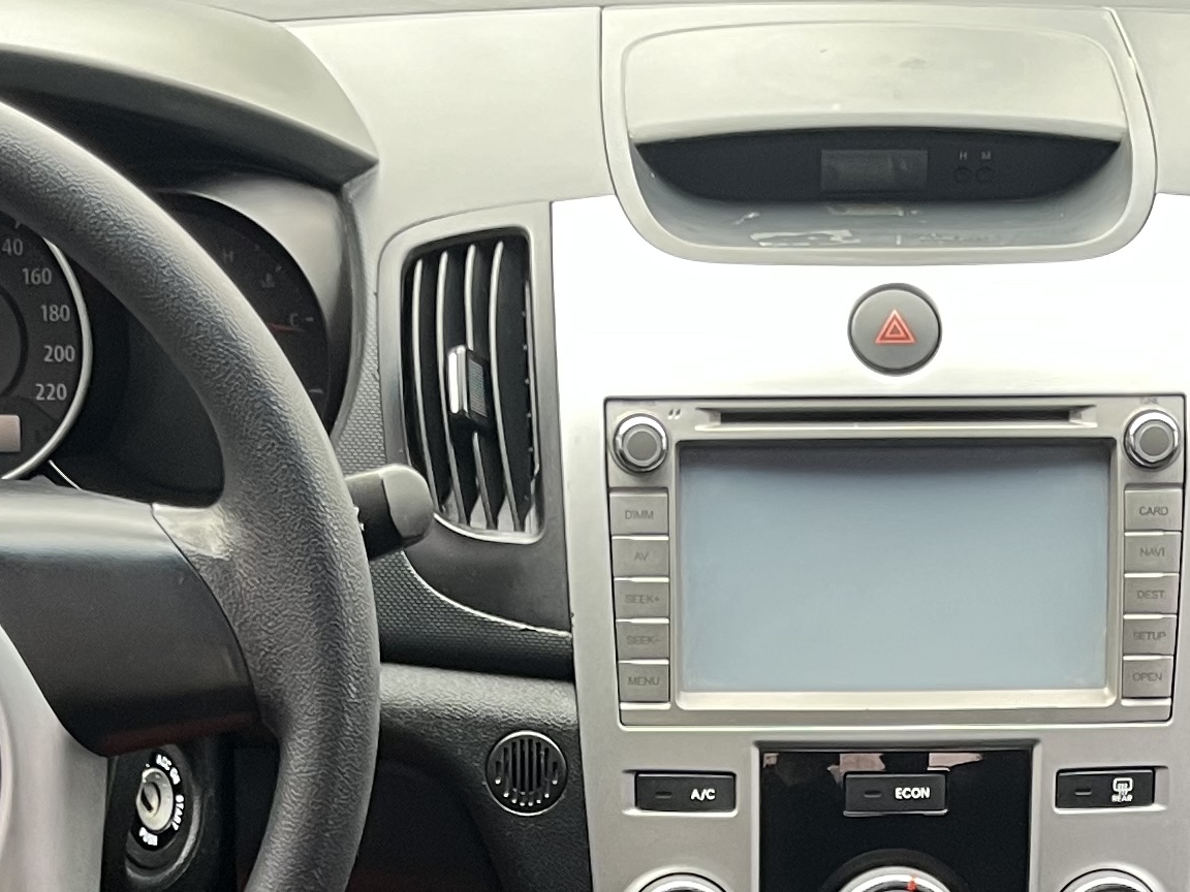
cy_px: 1132
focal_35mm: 91
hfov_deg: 21.5
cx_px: 738
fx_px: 3128
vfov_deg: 15.5
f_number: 1.6
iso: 125
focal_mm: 5.1
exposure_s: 1/61
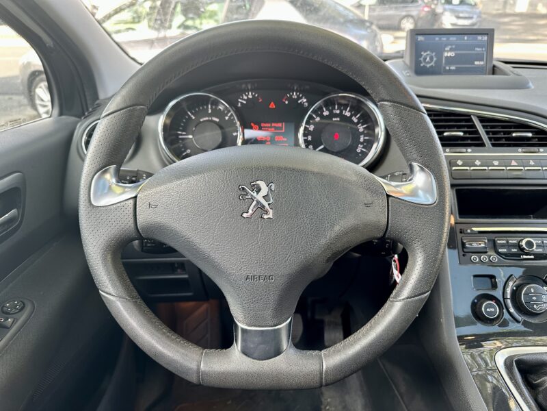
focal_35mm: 24
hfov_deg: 71.6
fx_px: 379
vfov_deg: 56.8
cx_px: 274
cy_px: 206
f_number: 1.78
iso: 200
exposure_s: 1/121
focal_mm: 6.86
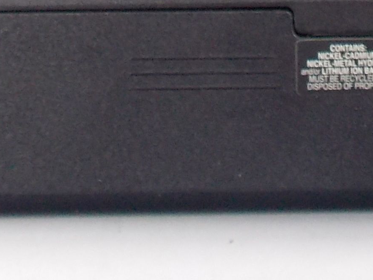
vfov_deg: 11.1
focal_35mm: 120
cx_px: 279
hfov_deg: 16.3
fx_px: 1293
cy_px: -296
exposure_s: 1/25
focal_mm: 4.1
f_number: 3.3
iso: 160
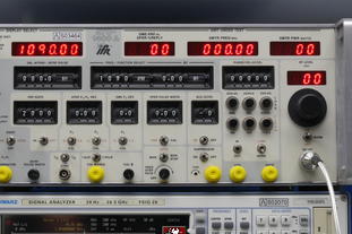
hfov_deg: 22.4
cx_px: 145
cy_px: 123
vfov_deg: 15.0
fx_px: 889
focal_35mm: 91
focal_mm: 34
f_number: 11
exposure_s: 1/10
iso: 400
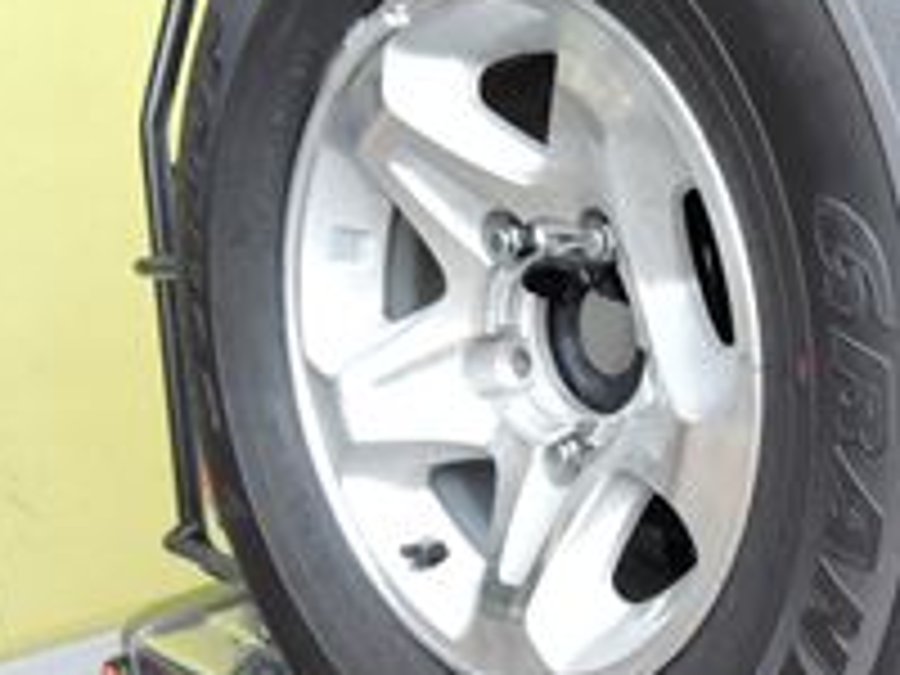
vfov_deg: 30.2
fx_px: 1248
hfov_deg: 37.1
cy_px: 400
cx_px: 810
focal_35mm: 48
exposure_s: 1/50
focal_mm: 5.1
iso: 80
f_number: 2.8
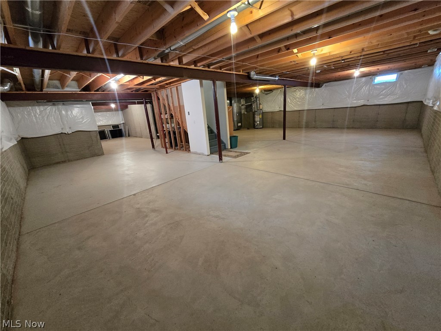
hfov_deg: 106.2
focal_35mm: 13
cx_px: 220
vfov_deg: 89.9
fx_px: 166
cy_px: 166
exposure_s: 1/60
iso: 1000
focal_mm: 2.2
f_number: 2.2
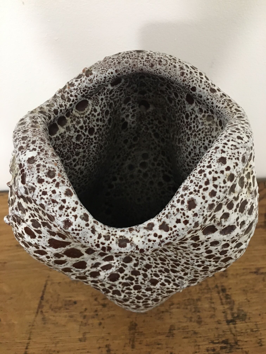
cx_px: 133
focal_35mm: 29
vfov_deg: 61.7
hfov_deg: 48.2
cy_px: 177
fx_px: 297
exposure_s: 1/17
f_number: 2.2
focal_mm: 4.15
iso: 250
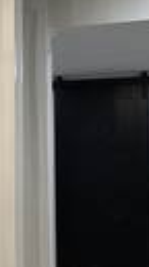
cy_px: 128
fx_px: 622
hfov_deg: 11.0
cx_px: -234
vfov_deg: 24.2
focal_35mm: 88
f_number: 1.6
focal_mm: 5.1
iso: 100
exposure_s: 1/60
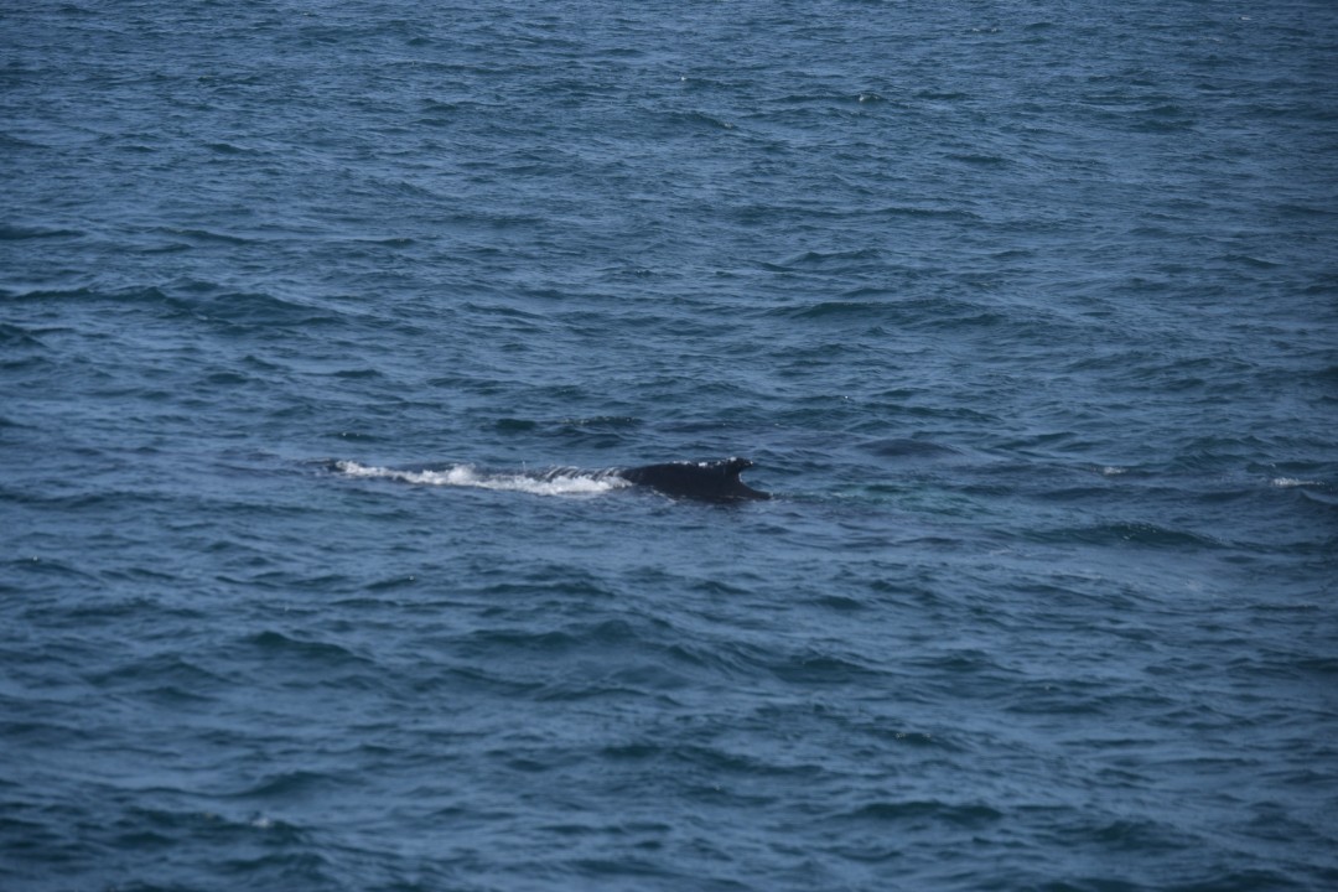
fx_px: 6689
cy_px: 446
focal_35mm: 180
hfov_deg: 11.4
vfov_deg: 7.6
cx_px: 669
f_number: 5.6
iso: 200
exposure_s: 1/1600
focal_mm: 120
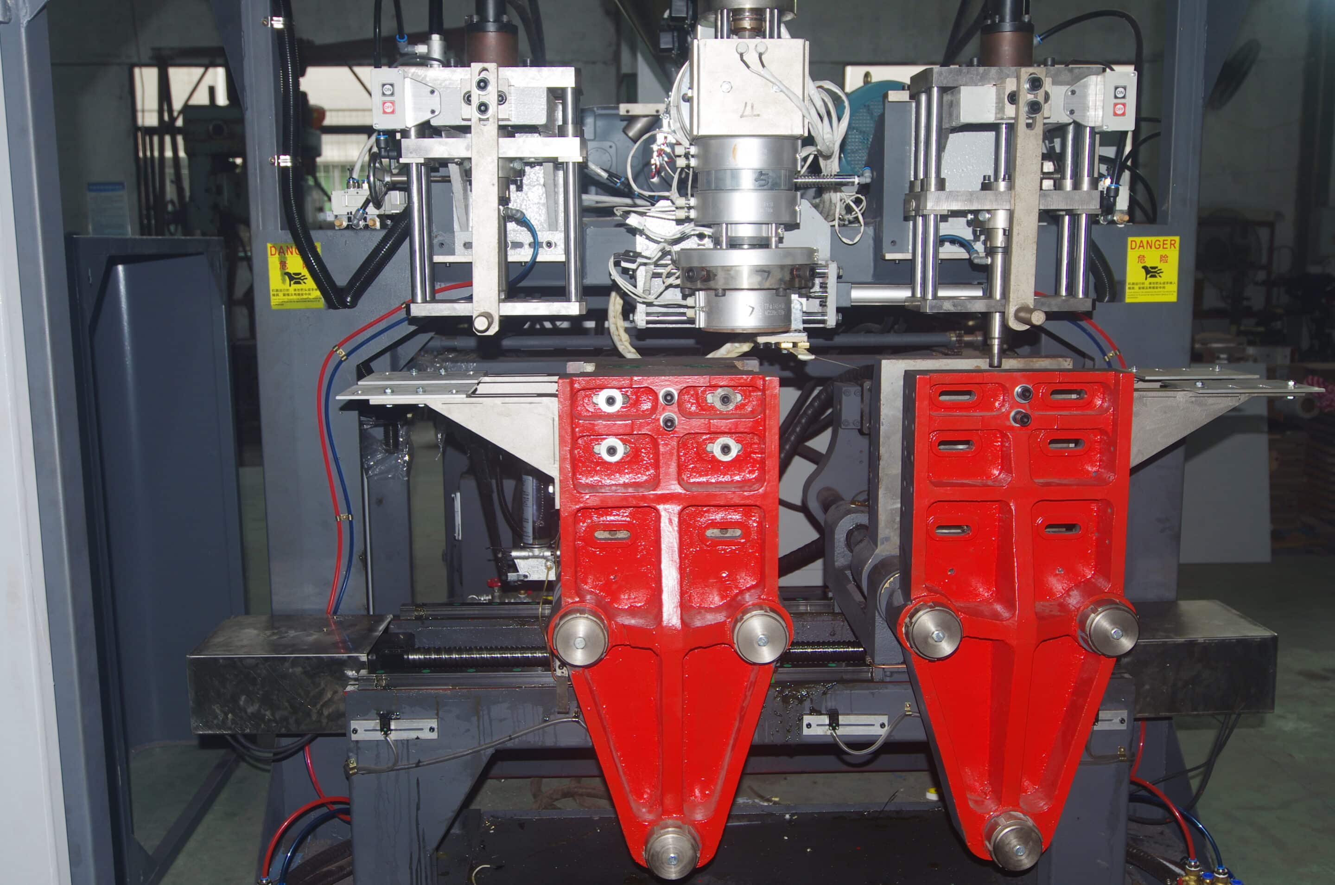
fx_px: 1332
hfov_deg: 53.2
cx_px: 668
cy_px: 442
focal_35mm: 36
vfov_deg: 36.7
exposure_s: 1/60
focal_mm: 24
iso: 160
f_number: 4
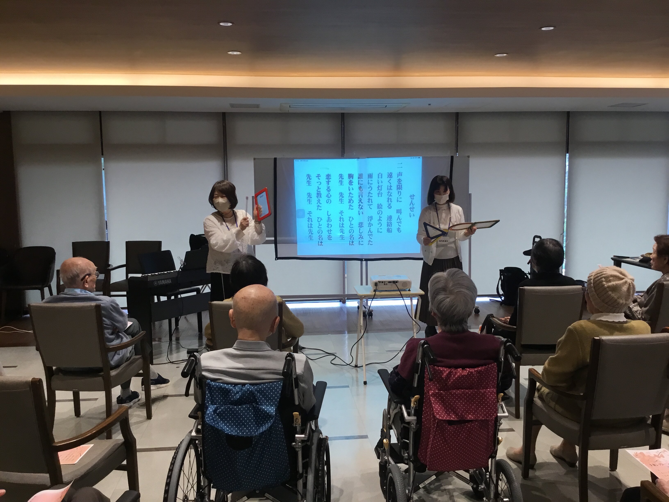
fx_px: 599
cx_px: 334
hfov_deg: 58.4
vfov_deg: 45.4
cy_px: 251
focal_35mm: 31
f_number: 2.4
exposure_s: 1/30
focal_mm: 3.3
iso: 25
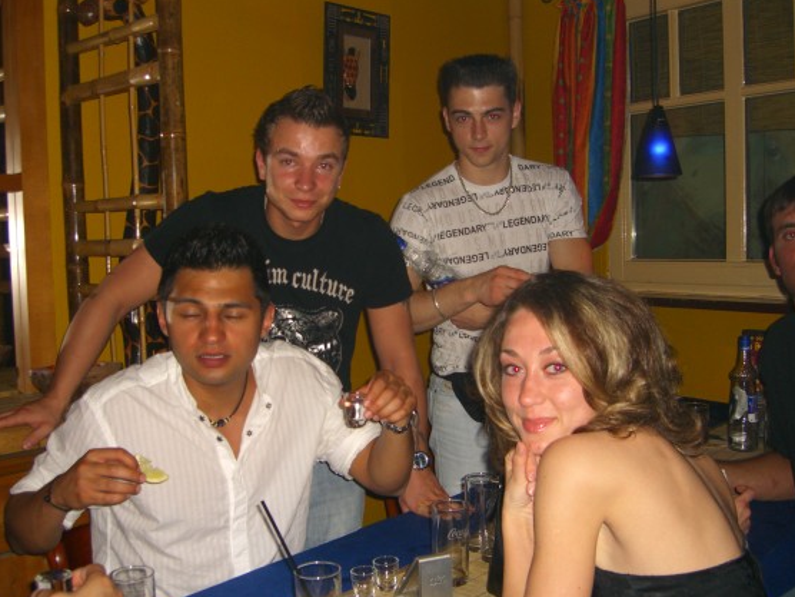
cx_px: 392
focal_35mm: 41
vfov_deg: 35.1
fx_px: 942
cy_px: 314
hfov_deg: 45.8
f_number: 2.8
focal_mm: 7.9
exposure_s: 1/60
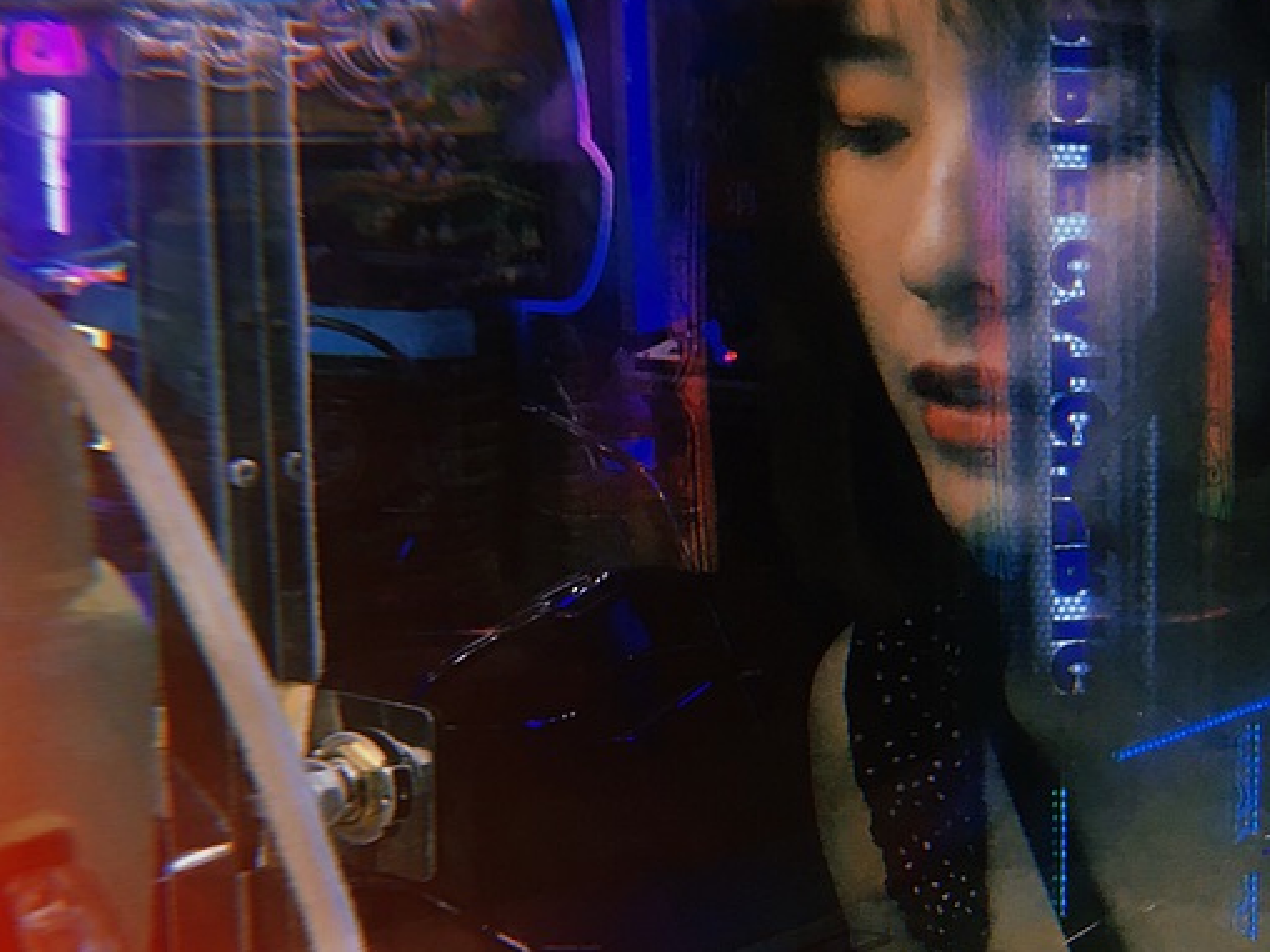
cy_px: 602
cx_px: 1478
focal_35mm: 73
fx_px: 2678
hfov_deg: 24.5
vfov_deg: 20.1
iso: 40
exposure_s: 1/33
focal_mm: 4.15
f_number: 2.2
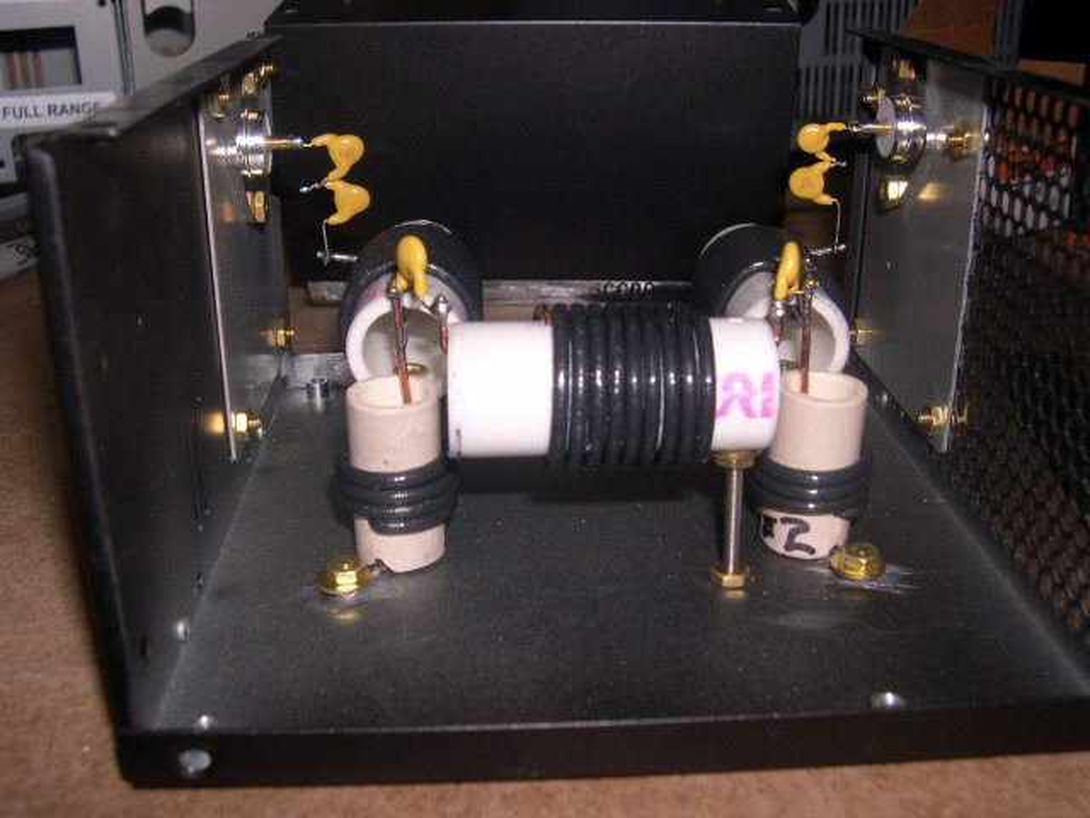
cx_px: 545
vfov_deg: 37.7
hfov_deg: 49.0
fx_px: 1197
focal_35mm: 38
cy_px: 409
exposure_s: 1/60
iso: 100
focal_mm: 8
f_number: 7.6
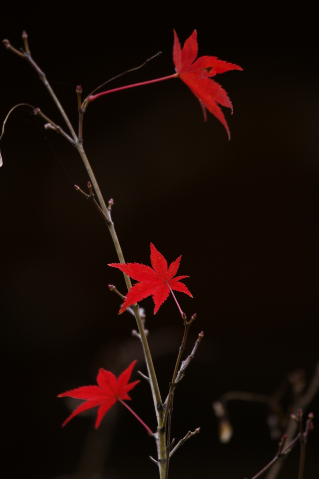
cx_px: 160
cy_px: 240
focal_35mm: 420
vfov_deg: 4.9
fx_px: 5586
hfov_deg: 3.3
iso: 200
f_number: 5.6
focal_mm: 280
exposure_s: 1/25
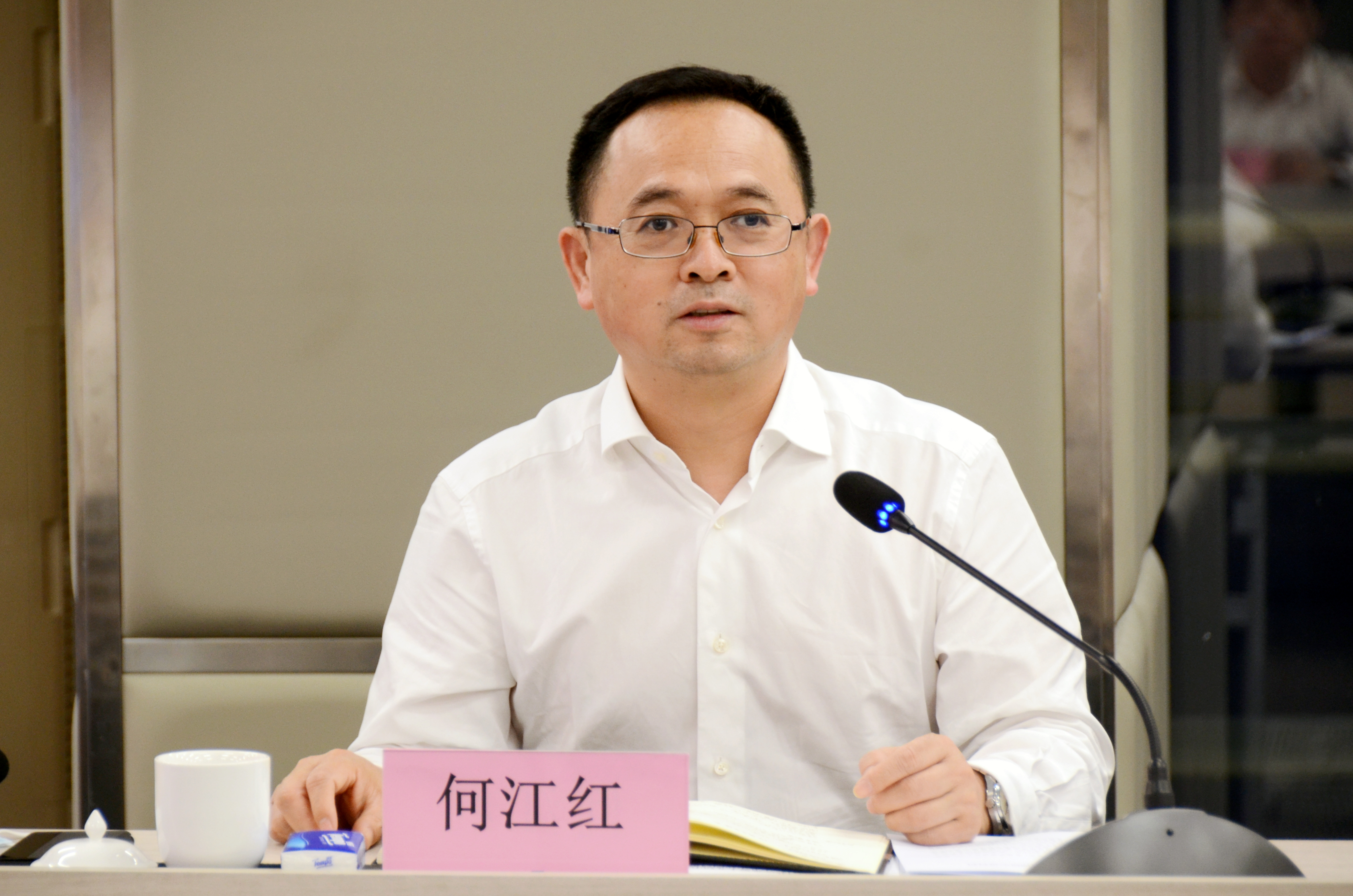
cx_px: 676
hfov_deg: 9.2
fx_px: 8439
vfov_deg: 6.1
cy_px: 448
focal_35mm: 225
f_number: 5.6
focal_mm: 150
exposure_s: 1/30
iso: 900
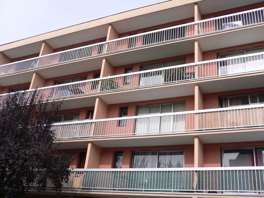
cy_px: 99
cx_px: 132
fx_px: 267
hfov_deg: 52.6
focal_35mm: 35
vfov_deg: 40.7
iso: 100
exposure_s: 1/320
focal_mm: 5.8
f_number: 5.6
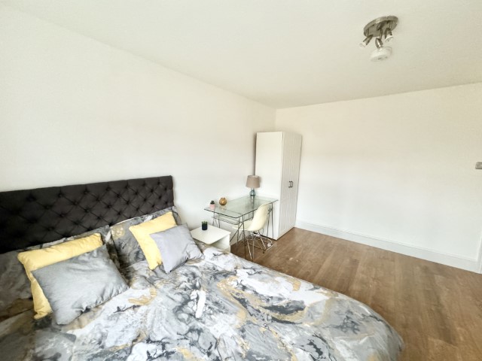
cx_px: 241
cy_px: 180
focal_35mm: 14
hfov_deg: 102.1
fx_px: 195
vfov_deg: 85.7
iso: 800
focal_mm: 2.22
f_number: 2.2
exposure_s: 1/60
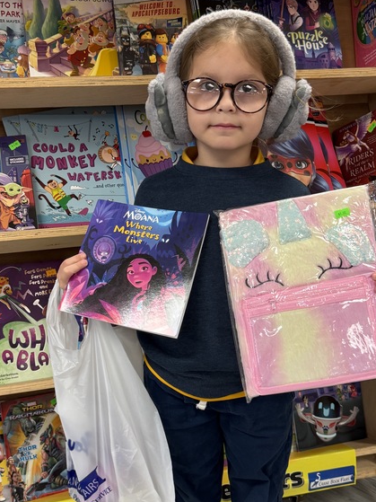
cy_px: 281
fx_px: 637
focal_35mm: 44
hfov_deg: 32.9
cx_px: 182
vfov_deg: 42.9
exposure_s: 1/120
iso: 200
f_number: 1.78
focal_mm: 6.76
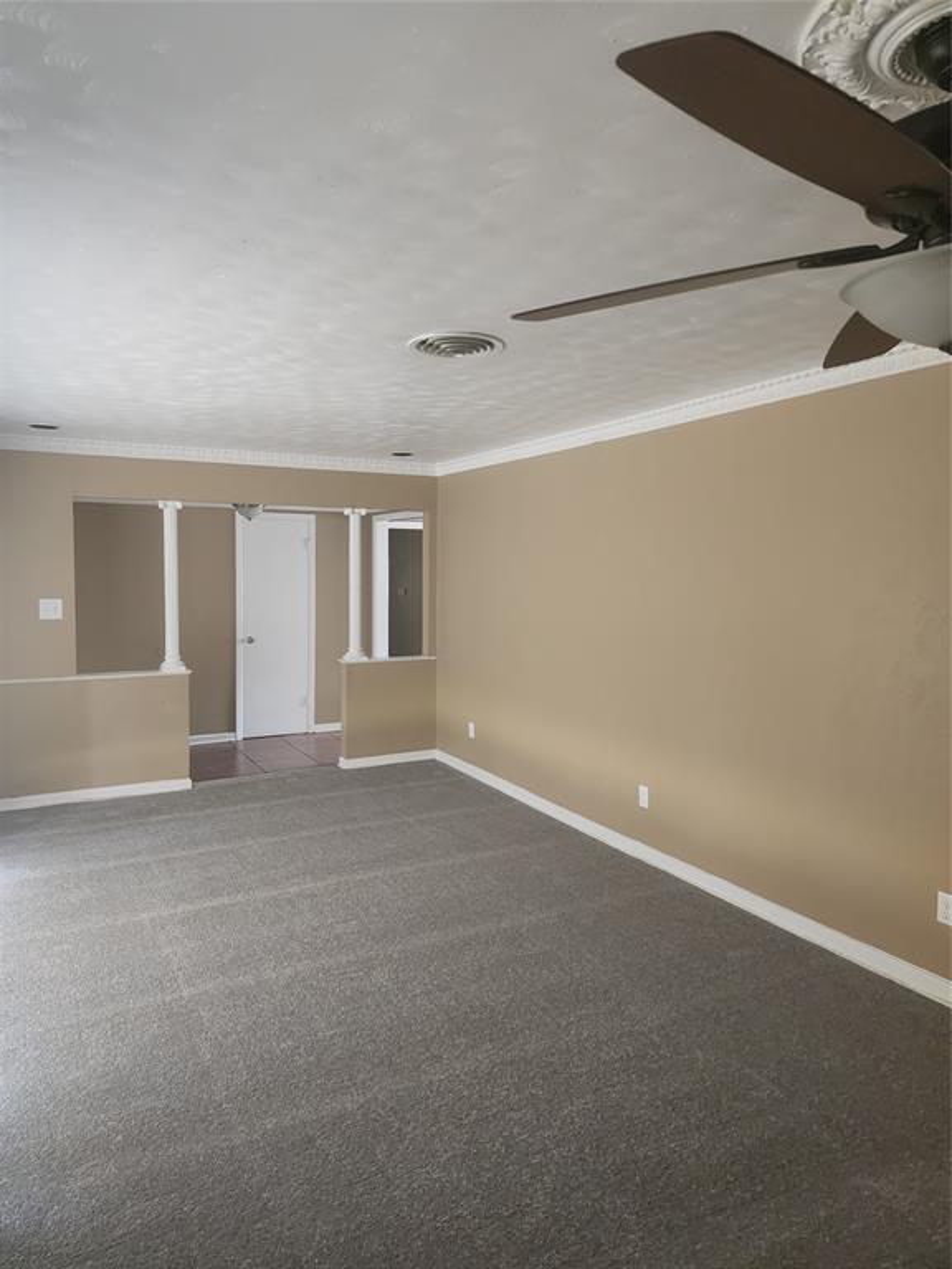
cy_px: 634
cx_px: 476
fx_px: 843
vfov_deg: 73.9
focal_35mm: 23
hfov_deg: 58.9
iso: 1000
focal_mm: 6.4
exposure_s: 1/120
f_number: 1.8
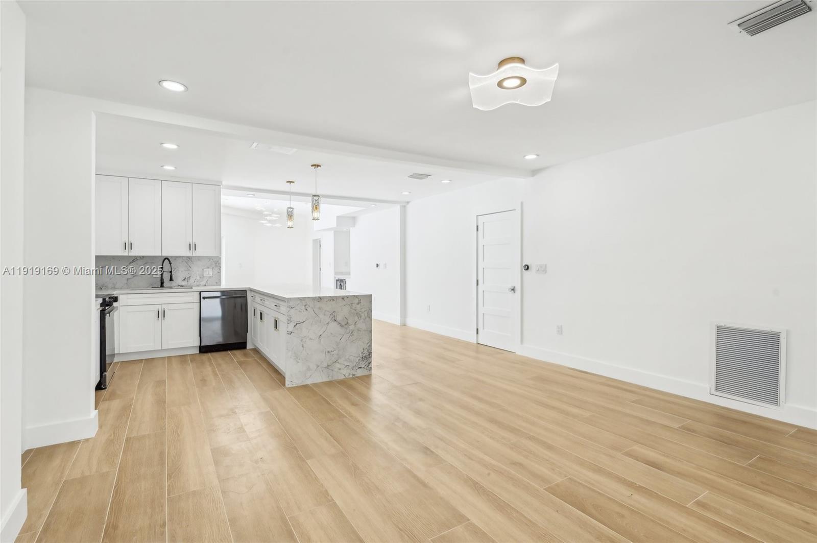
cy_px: 272
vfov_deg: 70.3
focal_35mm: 17
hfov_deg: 93.3
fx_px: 385
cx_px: 408
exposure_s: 1/50
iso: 100
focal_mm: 17
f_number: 8
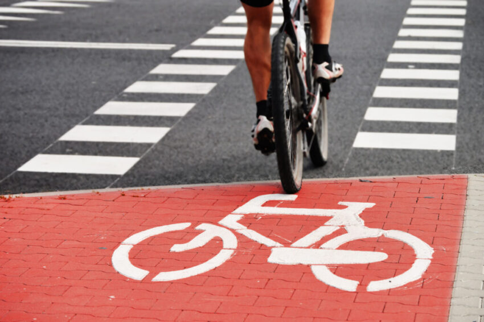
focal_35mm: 142
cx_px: 242
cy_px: 161
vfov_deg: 9.6
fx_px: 1914
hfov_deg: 14.4
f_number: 6.3
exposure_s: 1/500
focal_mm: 95
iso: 100
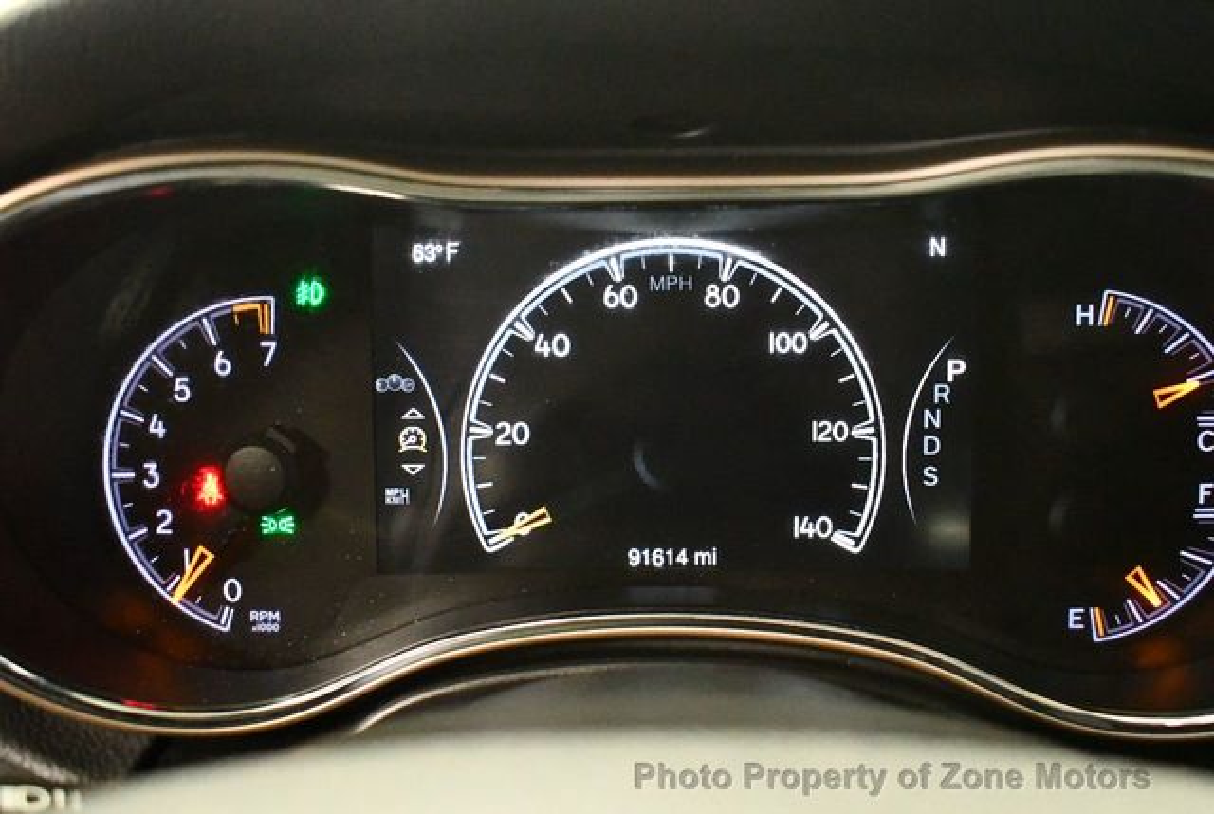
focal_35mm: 36
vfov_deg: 37.0
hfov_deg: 53.1
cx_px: 607
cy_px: 407
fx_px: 1216
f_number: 3.5
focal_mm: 18
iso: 10000
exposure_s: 1/60
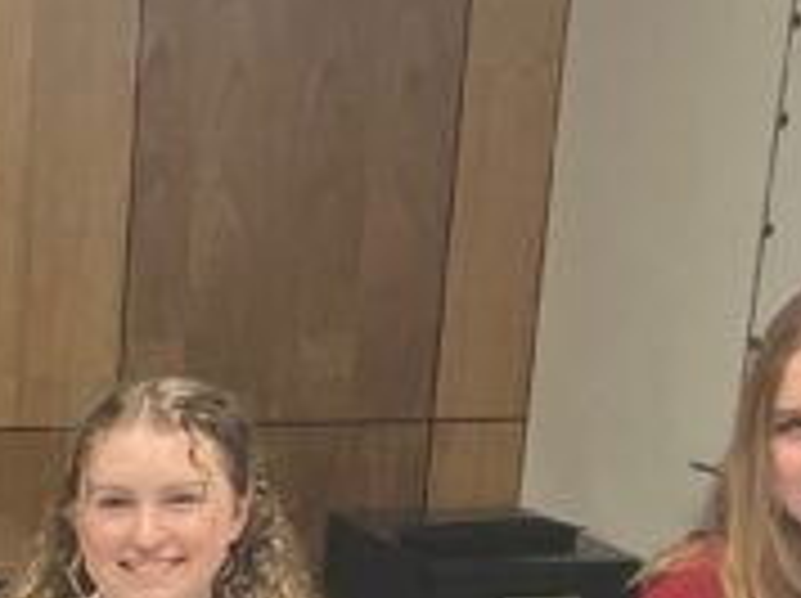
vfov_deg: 11.5
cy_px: 994
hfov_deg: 14.9
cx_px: -464
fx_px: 2796
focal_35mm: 121
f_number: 1.8
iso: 250
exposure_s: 1/50
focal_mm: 3.99
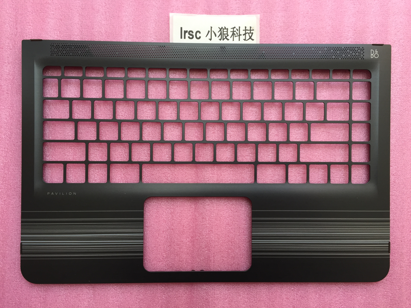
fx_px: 344
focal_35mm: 29
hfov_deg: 61.7
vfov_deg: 48.2
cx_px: 206
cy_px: 154
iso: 40
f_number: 2.2
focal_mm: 4.15
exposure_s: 1/100
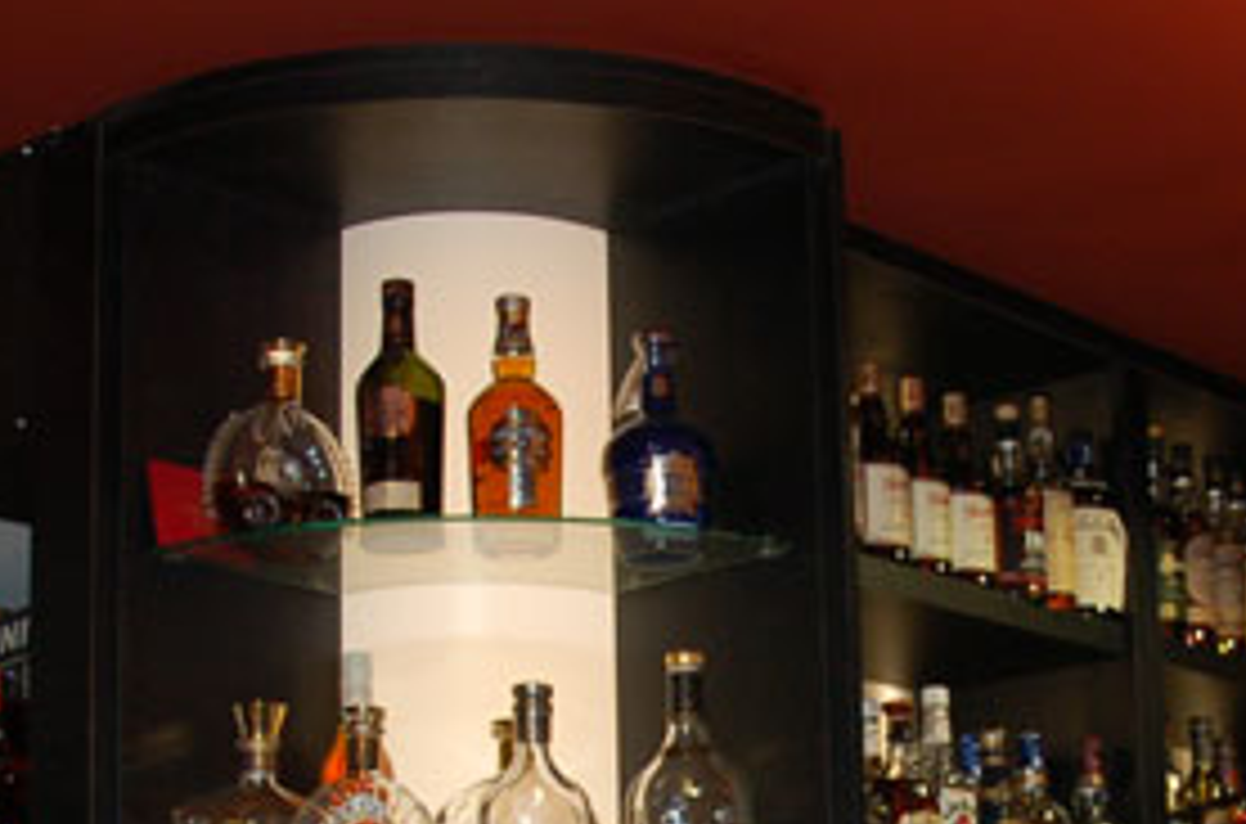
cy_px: 847
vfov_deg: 17.0
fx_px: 2692
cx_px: 805
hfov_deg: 26.0
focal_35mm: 78
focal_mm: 18
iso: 400
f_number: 3.5
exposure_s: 1/60
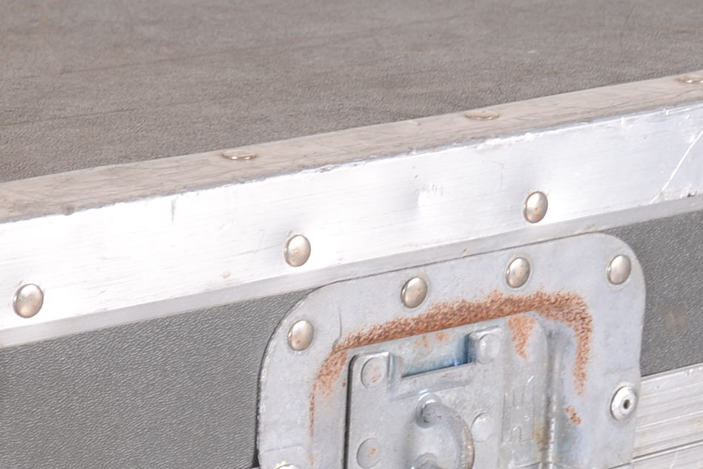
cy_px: 595
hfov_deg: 12.6
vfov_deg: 8.4
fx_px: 3164
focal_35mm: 162
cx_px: 102
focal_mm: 42
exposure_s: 1/80
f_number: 11
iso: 160
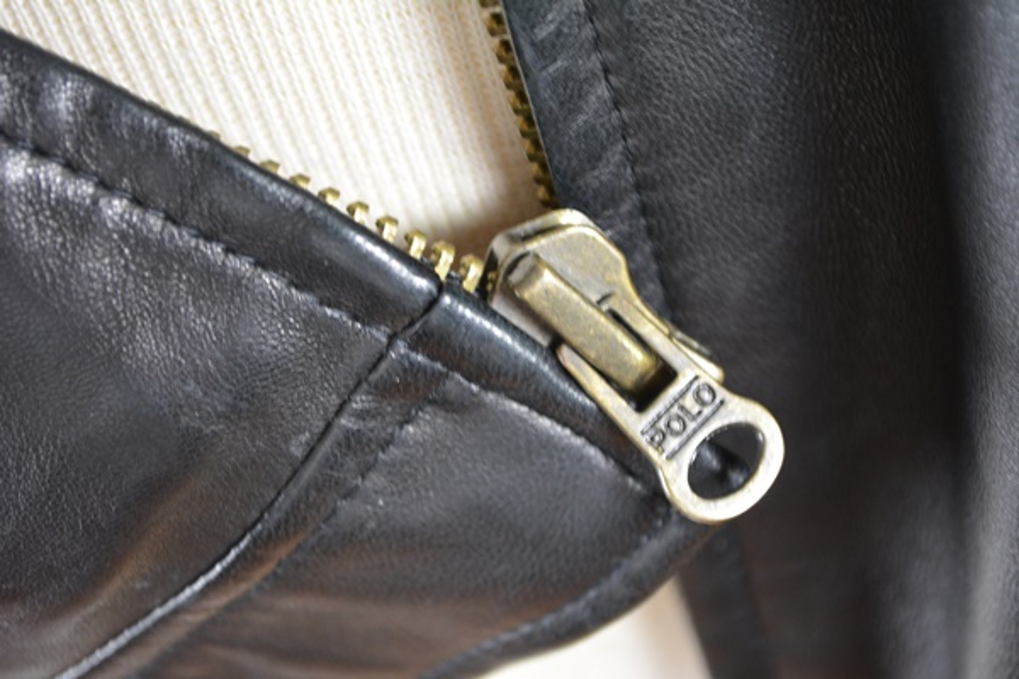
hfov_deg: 24.6
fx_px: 2335
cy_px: 340
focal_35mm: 82
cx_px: 510
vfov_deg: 16.6
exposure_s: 1/30
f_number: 5.6
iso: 1600
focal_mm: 55
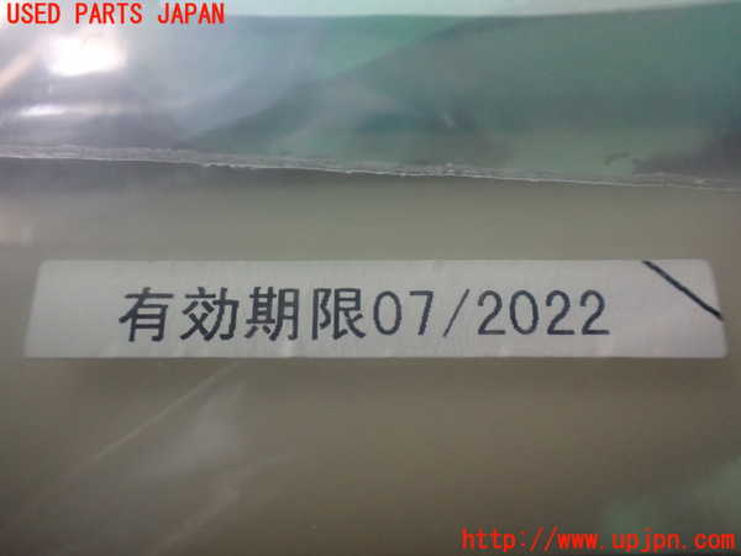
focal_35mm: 30
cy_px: 278
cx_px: 370
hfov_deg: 60.0
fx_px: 642
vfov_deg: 46.8
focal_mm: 5.4
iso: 800
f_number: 2.3
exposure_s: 1/30
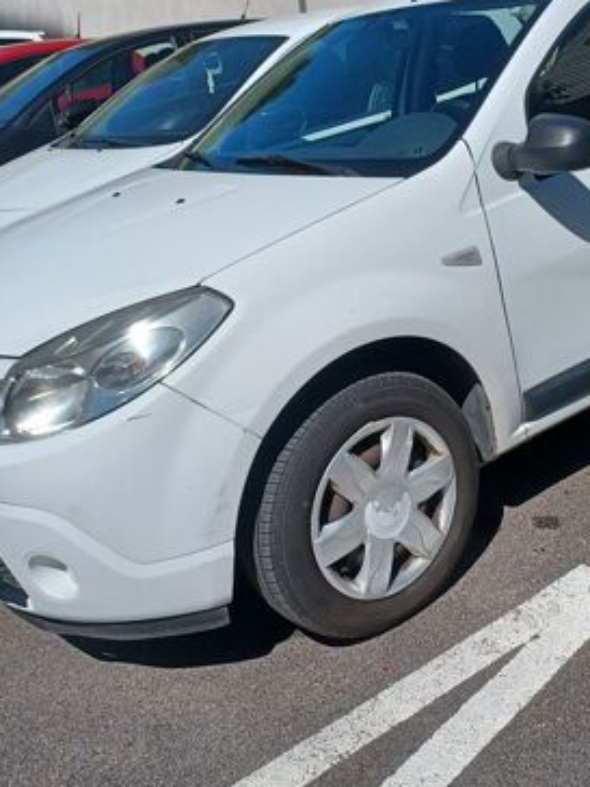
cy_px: 251
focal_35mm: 44
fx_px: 1000
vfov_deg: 42.3
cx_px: 445
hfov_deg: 32.2
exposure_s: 1/908
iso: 32
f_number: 1.8
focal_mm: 4.6
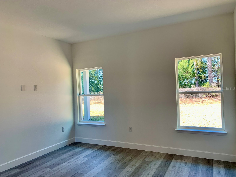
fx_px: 177
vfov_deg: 53.1
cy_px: 88
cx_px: 118
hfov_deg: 67.3
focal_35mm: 26
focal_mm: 4.25
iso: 64
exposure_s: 1/120
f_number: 1.8
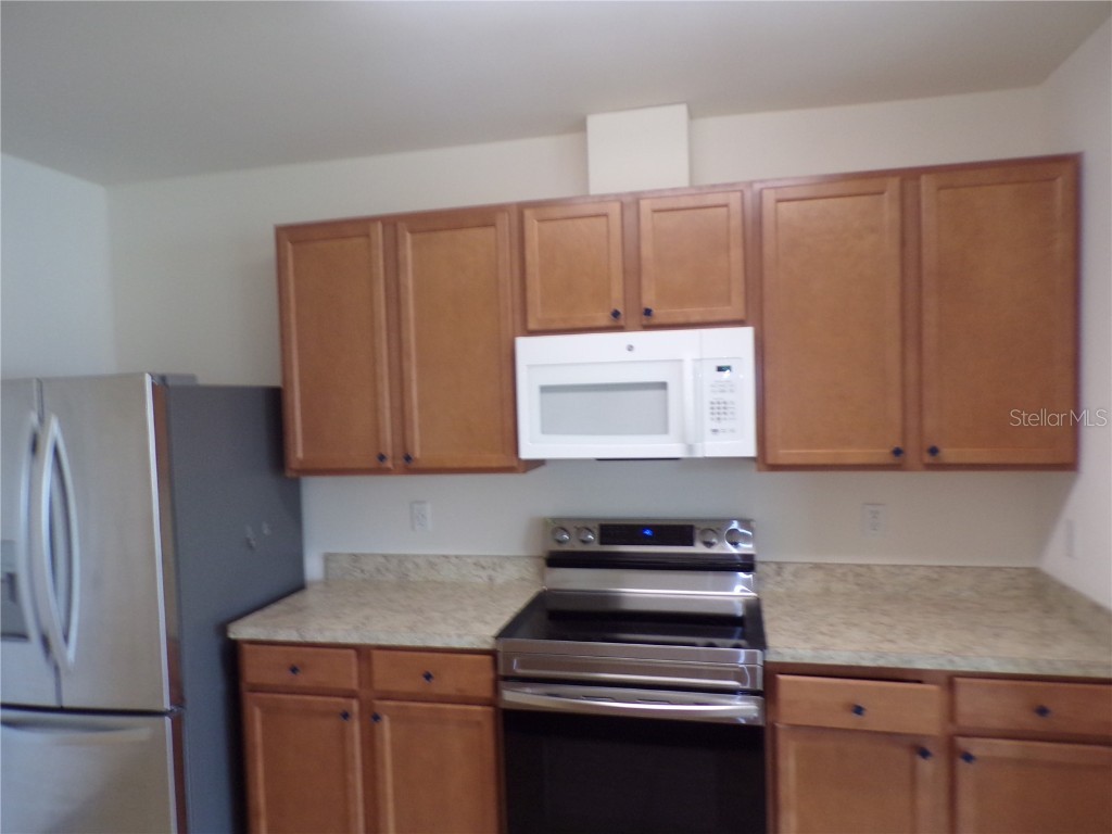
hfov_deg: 71.6
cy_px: 417
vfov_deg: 56.8
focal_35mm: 24
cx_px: 556
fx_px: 771
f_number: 3
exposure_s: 1/34
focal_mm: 4.3
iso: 200
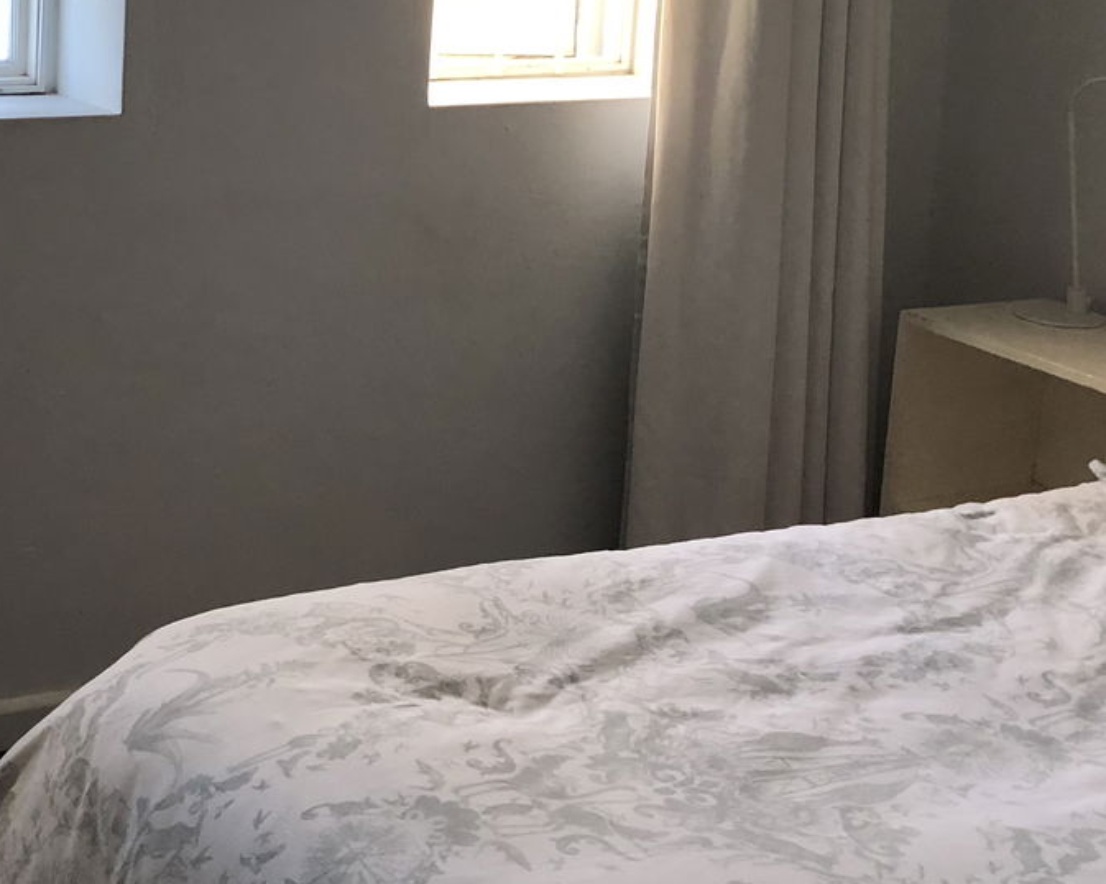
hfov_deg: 28.2
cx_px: 135
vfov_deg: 23.0
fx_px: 2127
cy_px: 112
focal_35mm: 65
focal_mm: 4
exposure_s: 1/25
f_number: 1.8
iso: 32
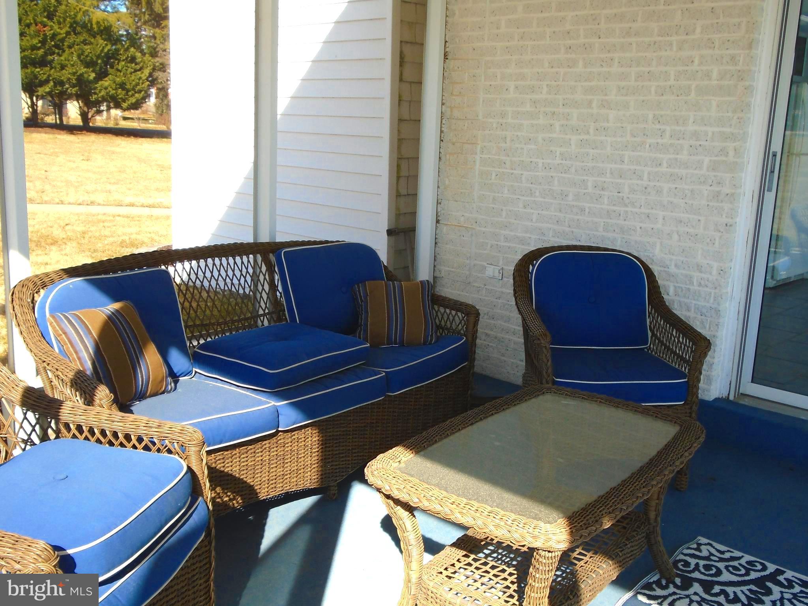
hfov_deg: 51.3
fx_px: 840
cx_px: 404
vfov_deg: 39.7
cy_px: 303
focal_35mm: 36
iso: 100
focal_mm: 6.4
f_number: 3.8
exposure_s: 1/250
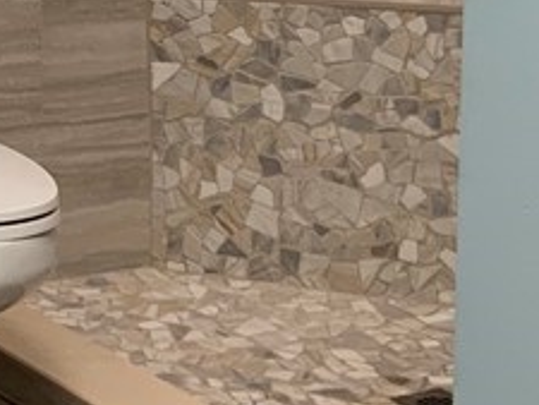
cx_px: -417
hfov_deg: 13.5
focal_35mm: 132
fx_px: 2056
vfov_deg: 10.9
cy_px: -168
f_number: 1.8
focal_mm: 3
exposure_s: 1/60
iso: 50
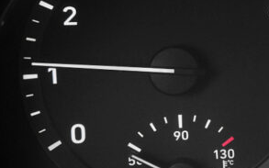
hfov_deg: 17.9
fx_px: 784
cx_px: 374
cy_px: 55
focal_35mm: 107
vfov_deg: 12.2
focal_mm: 20.3
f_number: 8
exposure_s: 1/125
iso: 2000
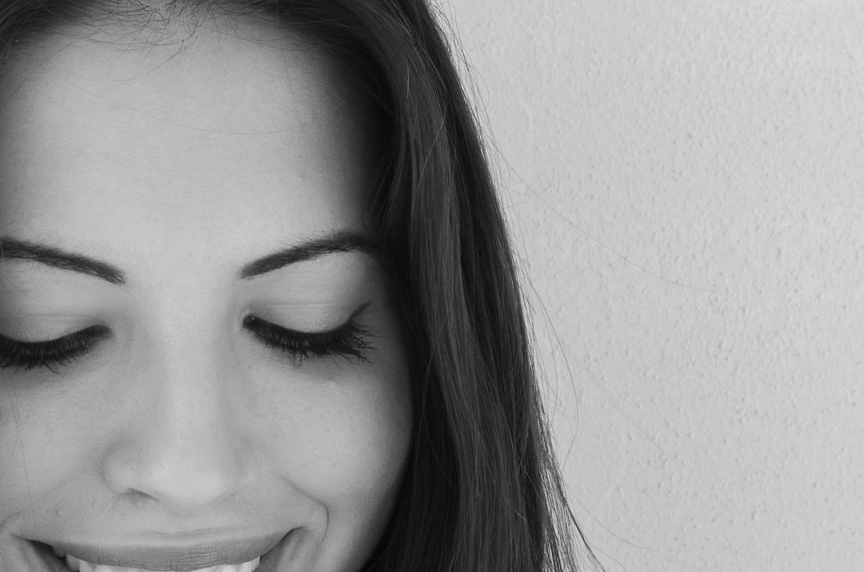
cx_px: 241
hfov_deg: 11.8
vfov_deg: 7.9
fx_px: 4168
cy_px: 405
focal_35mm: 174
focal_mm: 50
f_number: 9
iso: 320
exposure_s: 1/200
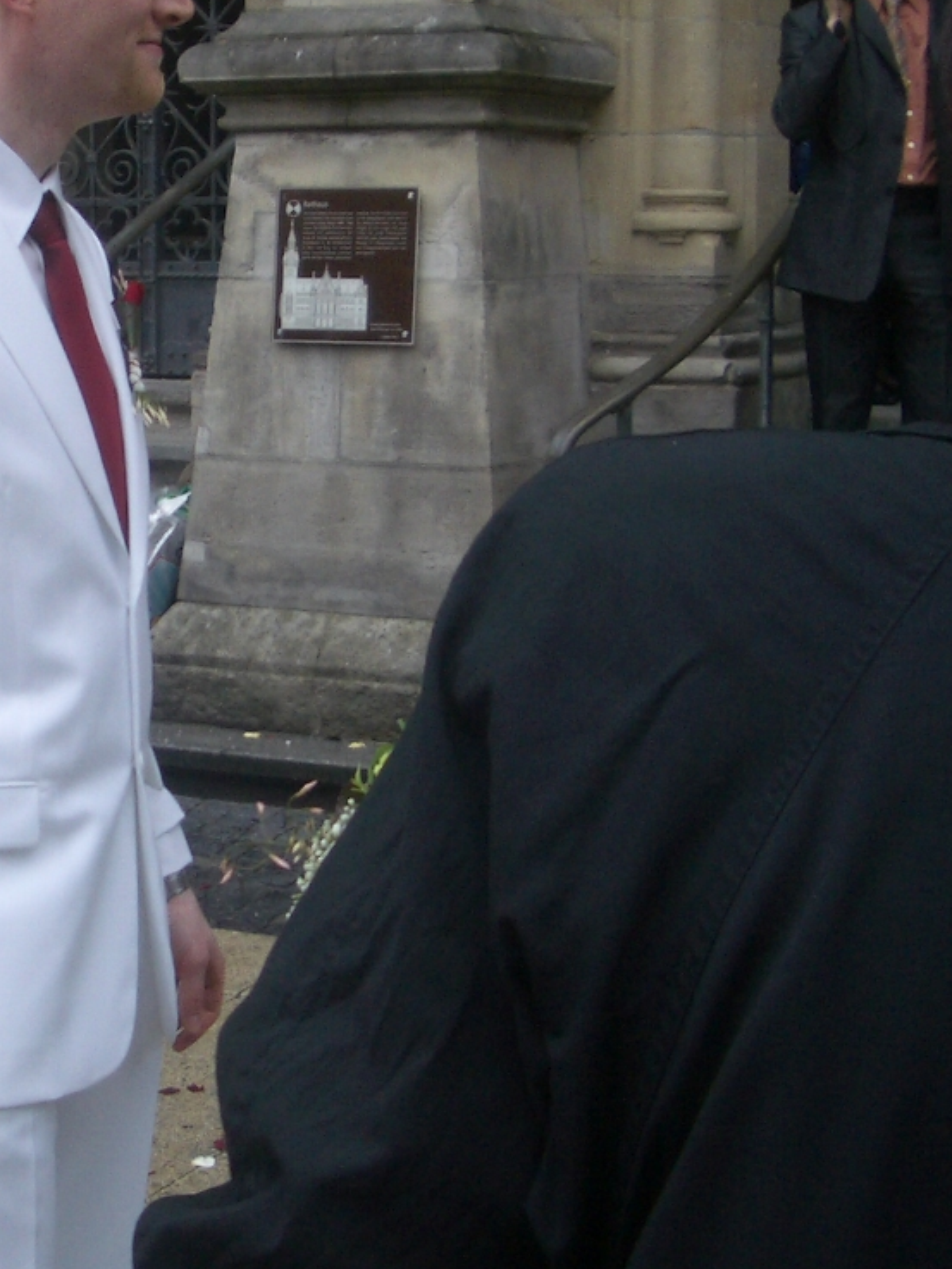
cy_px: 611
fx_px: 2786
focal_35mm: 76
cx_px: 83
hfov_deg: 19.0
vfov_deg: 25.7
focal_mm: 5.8
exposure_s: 1/160
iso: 50
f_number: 2.6
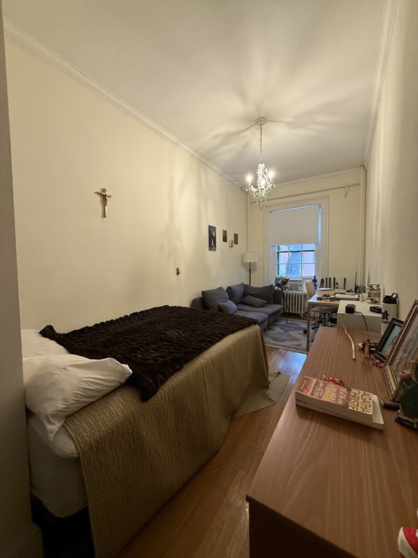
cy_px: 279
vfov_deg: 102.1
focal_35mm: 14
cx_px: 209
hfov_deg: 85.7
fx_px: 225
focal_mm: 2.22
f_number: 2.2
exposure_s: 1/60
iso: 320
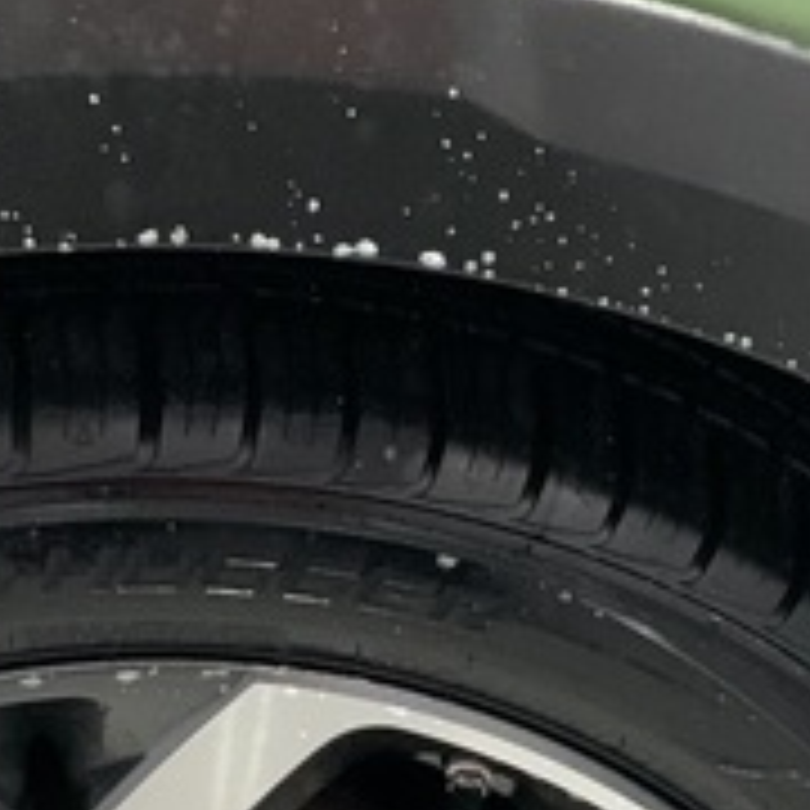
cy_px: 729
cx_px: 220
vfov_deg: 12.6
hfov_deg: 12.7
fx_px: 3627
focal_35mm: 137
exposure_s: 1/60
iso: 125
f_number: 1.8
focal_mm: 3
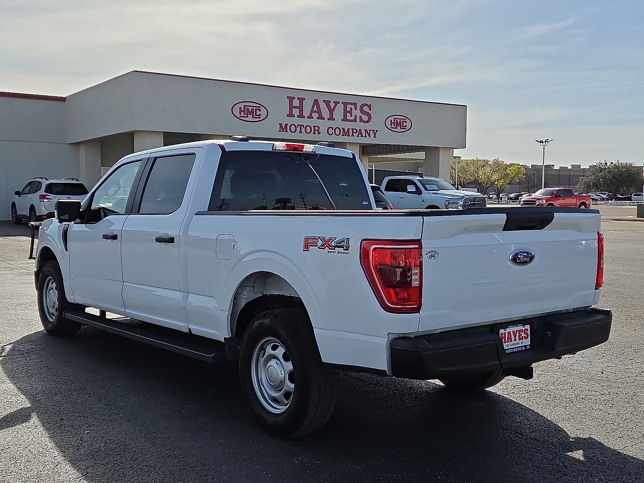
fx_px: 726
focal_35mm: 39
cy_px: 242
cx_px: 322
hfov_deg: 47.9
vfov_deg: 36.8
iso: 25
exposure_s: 1/3333
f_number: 1.8
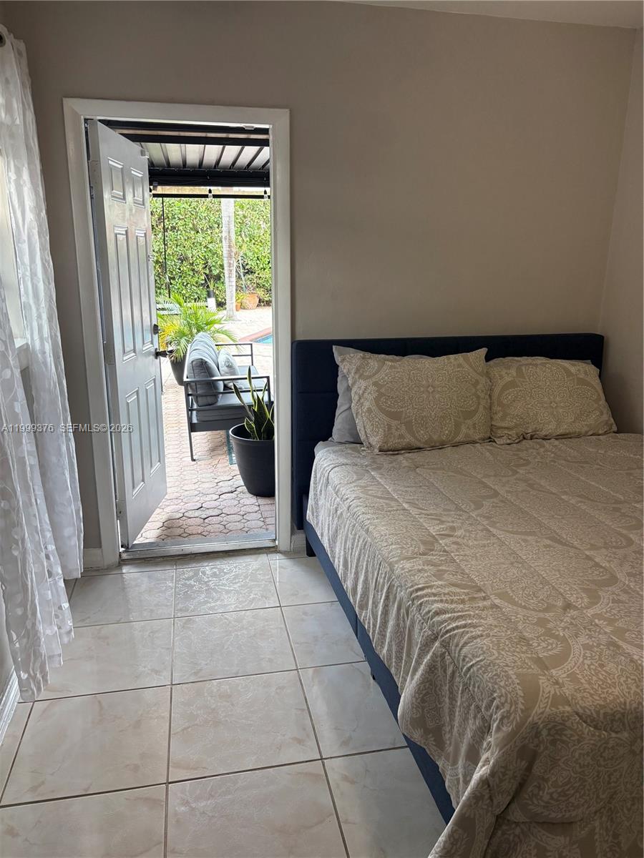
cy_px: 429
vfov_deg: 67.3
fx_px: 645
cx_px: 322
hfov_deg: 53.1
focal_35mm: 26
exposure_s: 1/190
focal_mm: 5.96
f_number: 1.6
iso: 125
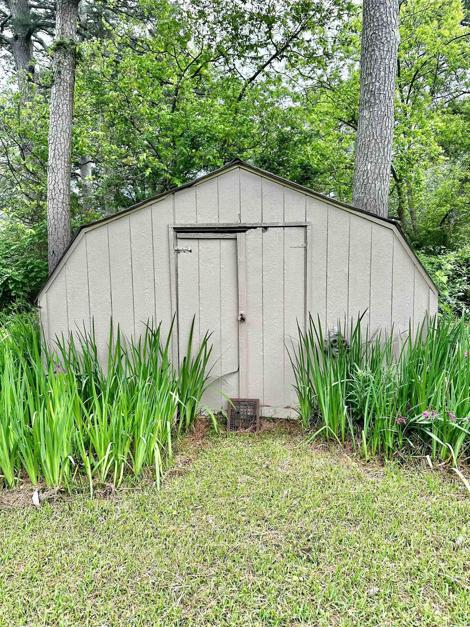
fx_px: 434
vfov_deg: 71.6
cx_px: 235
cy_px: 314
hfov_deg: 56.8
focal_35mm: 24
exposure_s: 1/762
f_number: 1.78
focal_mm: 6.86
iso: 80
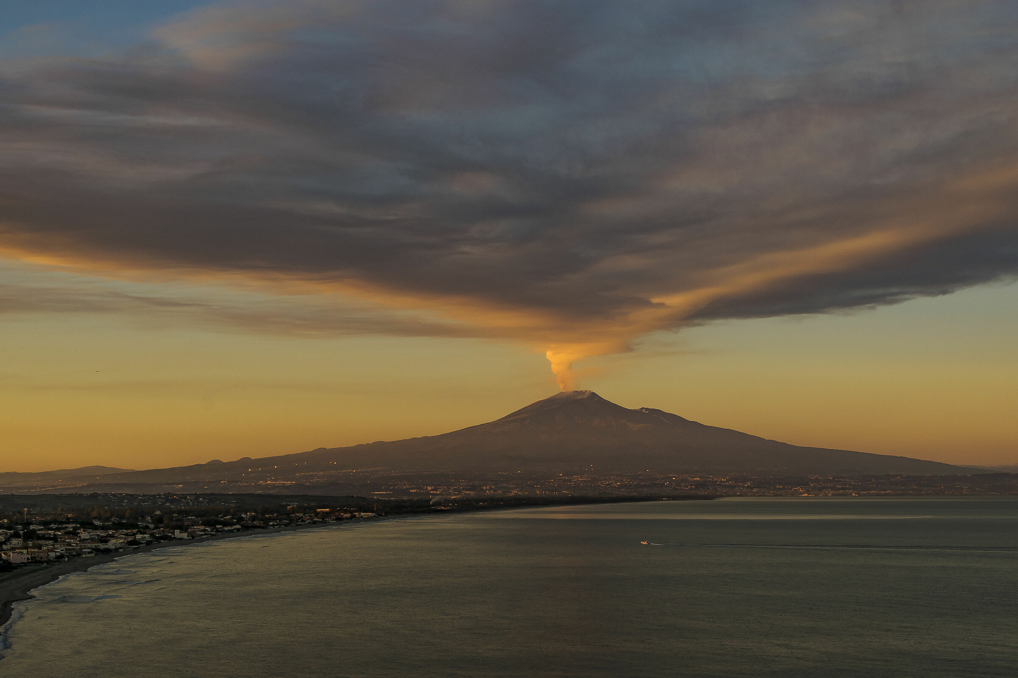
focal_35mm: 54
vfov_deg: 25.1
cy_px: 339
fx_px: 1527
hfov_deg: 36.9
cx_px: 509
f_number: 9.5
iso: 180
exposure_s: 1/125
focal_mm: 36
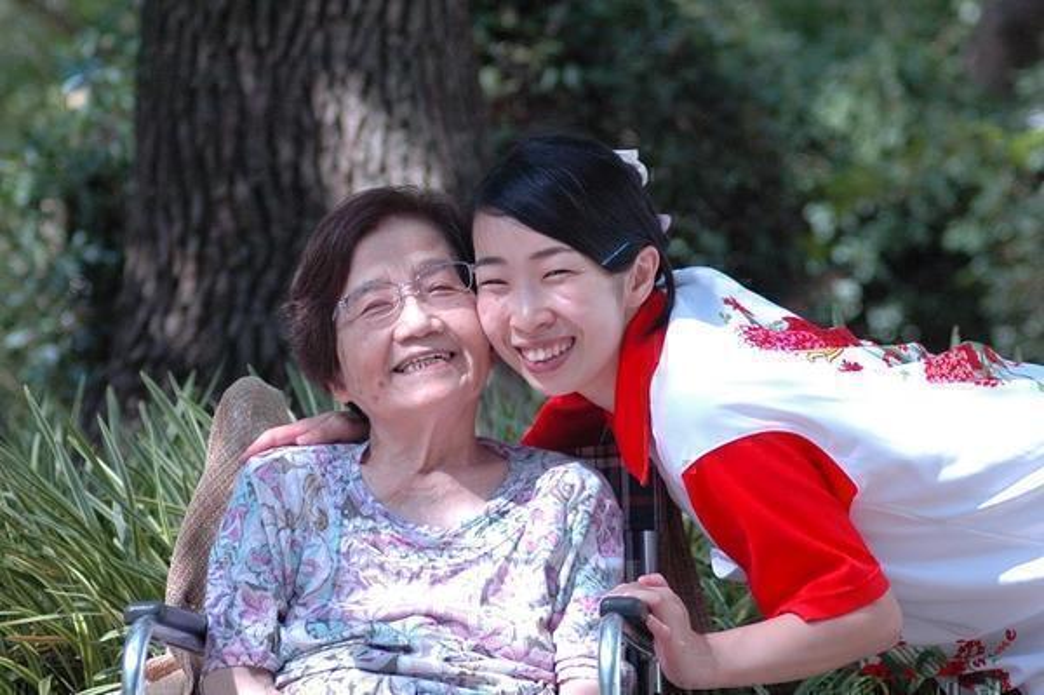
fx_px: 4564
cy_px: 348
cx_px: 522
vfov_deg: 8.7
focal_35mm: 158
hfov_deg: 13.1
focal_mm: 105
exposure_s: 1/1250
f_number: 4.2
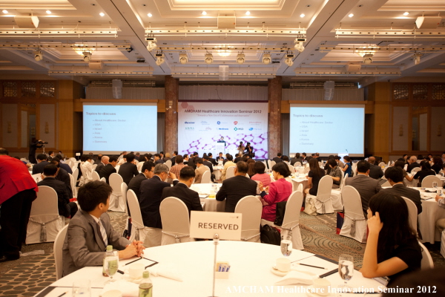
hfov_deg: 73.7
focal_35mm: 24
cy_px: 148
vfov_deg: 53.1
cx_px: 222
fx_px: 297
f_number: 2.8
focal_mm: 24
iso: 1000
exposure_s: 1/60
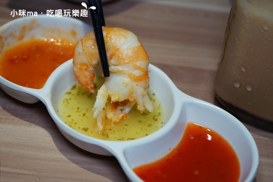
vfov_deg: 19.4
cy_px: 91
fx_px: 531
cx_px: 136
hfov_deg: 28.8
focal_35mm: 70
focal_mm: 70
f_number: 5.6
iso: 400
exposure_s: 1/80
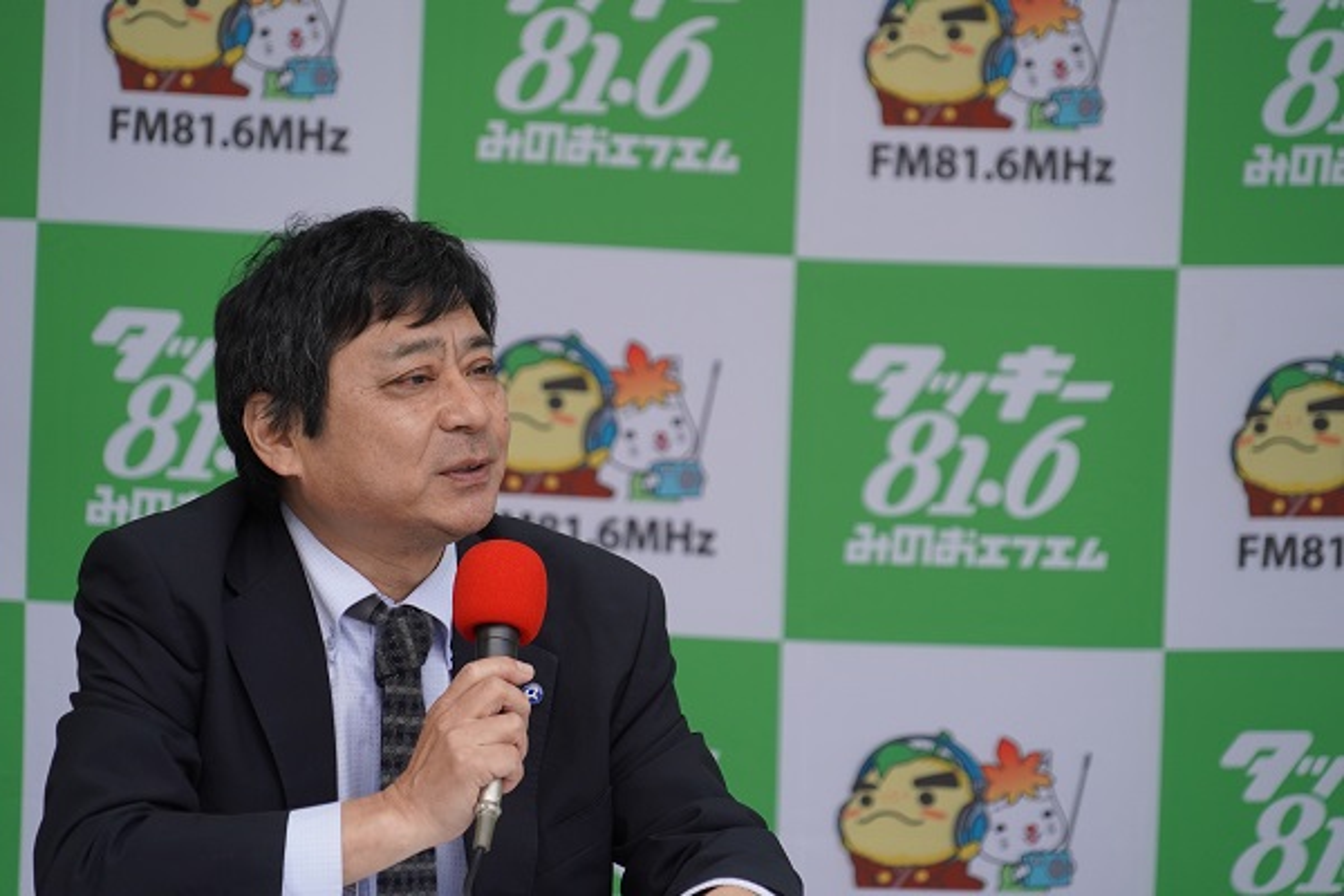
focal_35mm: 194
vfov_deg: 7.1
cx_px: 672
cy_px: 448
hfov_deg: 10.6
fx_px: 7242
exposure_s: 1/200
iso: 800
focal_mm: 194
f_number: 6.3
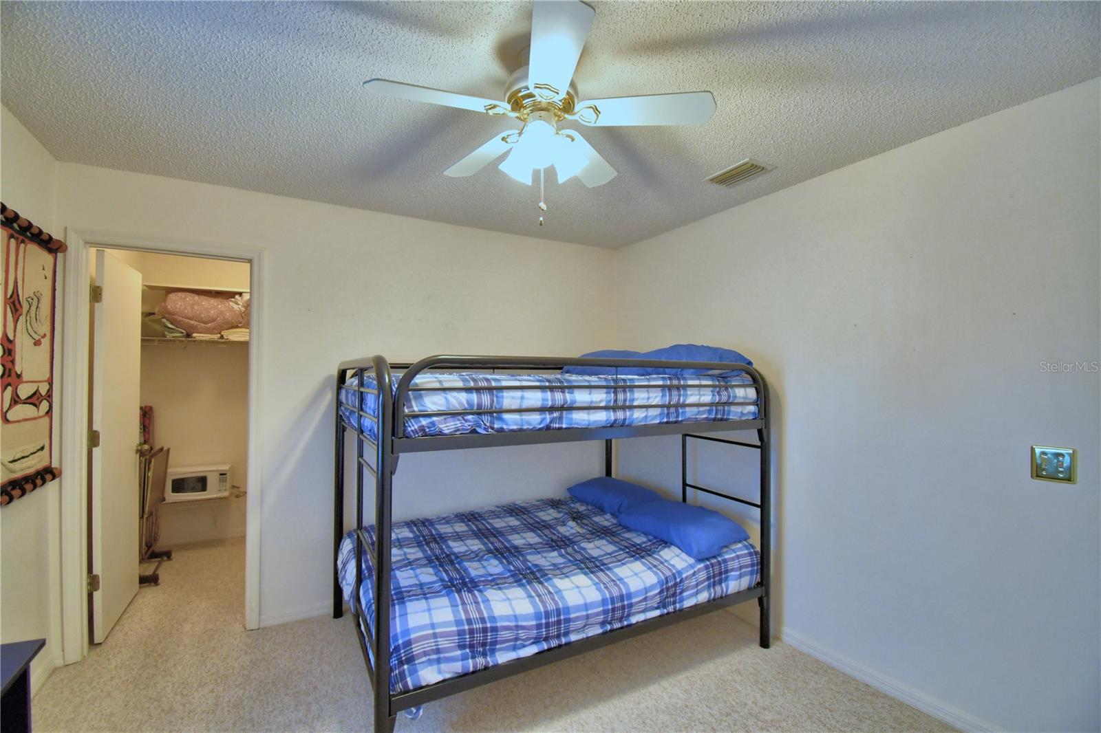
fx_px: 459
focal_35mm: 15
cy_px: 366
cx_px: 550
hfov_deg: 100.4
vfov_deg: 77.3
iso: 400
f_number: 4.5
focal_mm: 10
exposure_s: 1/30
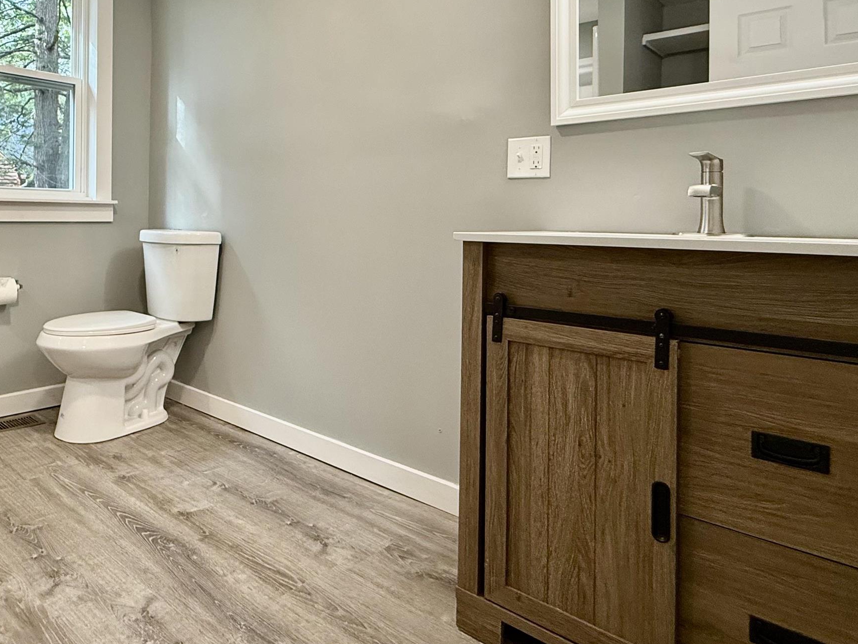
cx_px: 237
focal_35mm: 25
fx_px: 620
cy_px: 219
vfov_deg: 53.9
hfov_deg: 66.0
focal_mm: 2.22
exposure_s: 1/120
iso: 200
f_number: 2.2
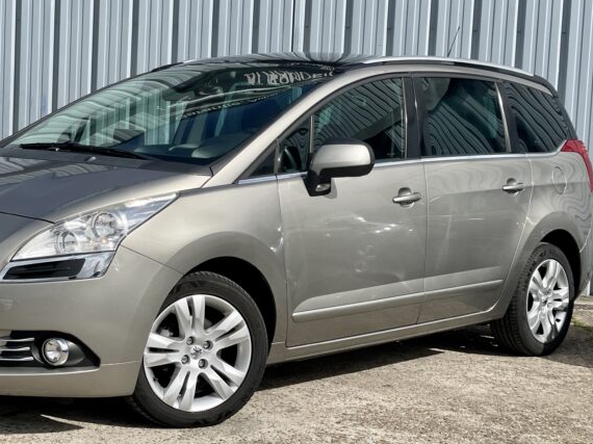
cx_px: 217
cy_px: 201
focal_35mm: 73
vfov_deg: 20.1
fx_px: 1250
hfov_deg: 26.6
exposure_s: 1/2660
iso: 32
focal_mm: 6
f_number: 2
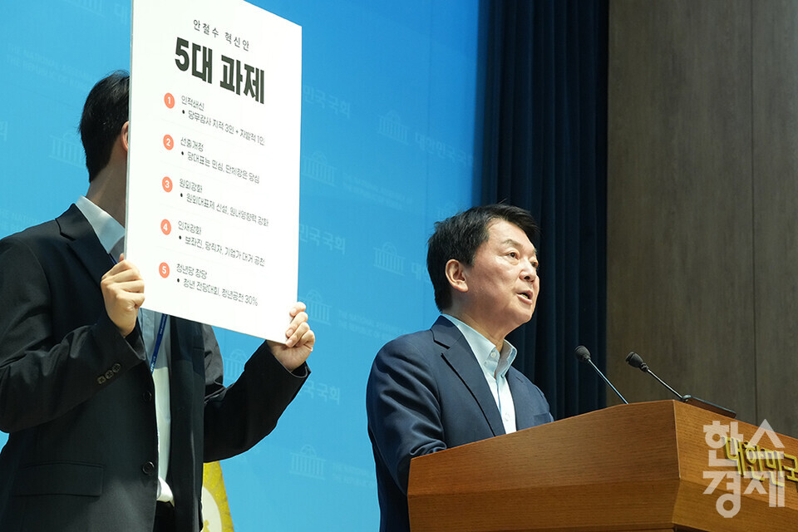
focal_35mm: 85
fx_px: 1884
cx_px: 399
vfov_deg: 16.1
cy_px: 266
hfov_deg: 23.9
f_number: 9
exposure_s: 1/100
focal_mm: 85
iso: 3200
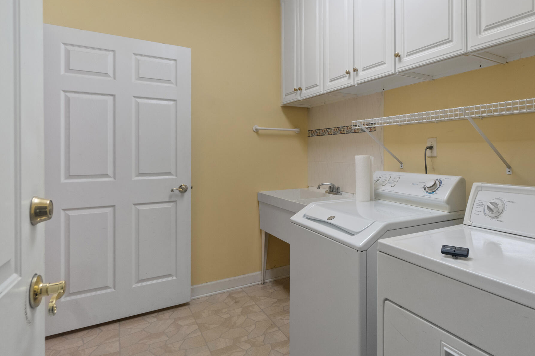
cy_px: 152
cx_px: 336
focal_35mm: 21
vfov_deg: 59.2
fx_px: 312
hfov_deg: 79.6
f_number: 8
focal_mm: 10
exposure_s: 1/2.5
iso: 400
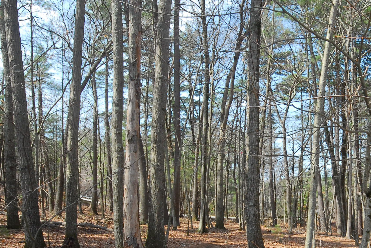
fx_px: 423
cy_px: 196
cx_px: 312
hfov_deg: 44.4
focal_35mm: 41
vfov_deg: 31.9
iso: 400
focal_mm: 12
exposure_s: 1/100
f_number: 13
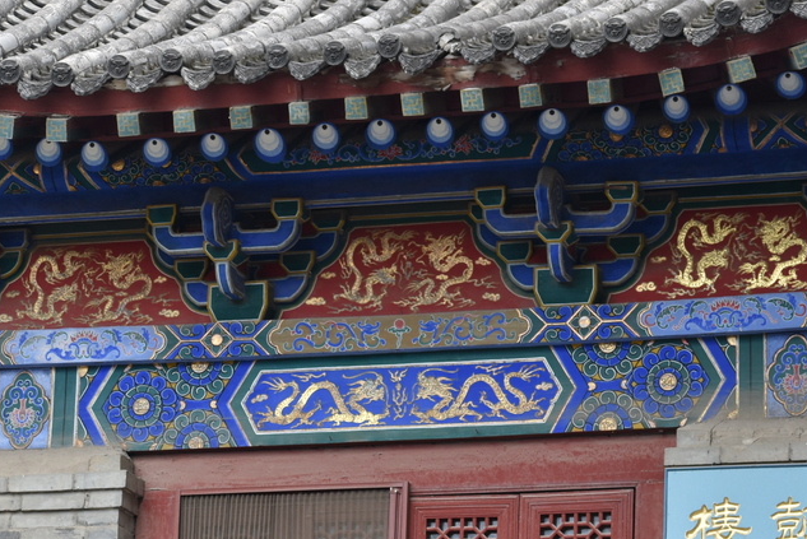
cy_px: 405
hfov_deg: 10.3
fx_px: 4464
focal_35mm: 199
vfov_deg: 6.9
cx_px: 589
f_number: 5.6
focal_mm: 70
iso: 220
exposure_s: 1/250
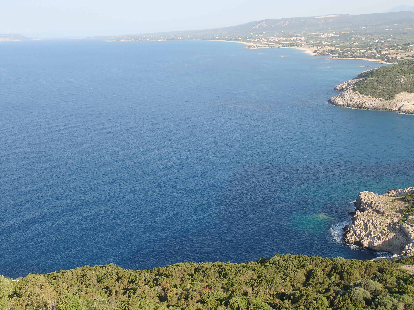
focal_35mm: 38
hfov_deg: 49.0
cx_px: 207
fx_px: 454
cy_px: 155
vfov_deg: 37.7
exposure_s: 1/400
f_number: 3.5
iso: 100
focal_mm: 6.86
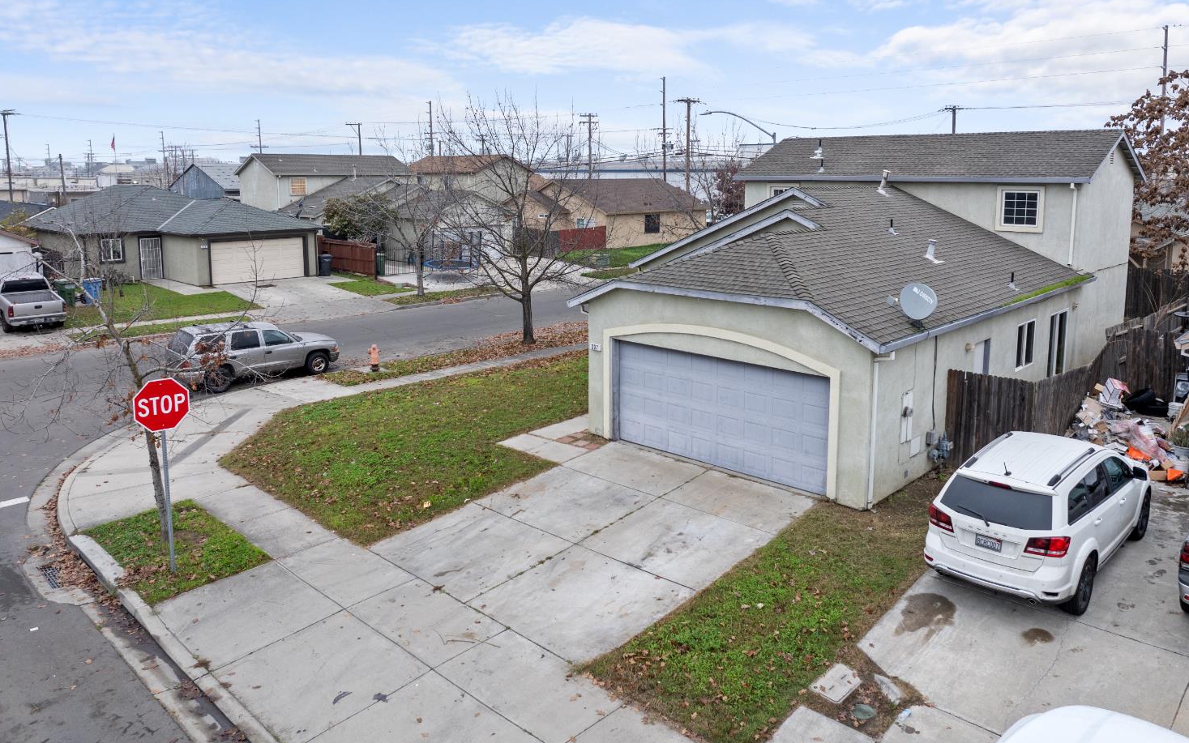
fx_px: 843
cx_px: 600
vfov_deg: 47.3
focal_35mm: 26
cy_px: 290
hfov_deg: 70.4
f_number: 2.8
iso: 130
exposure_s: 1/320
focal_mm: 12.29
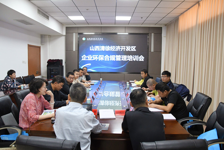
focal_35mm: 27
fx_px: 168
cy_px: 75
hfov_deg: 67.4
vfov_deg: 47.9
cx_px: 112
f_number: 5
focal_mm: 18
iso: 2000
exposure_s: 1/100
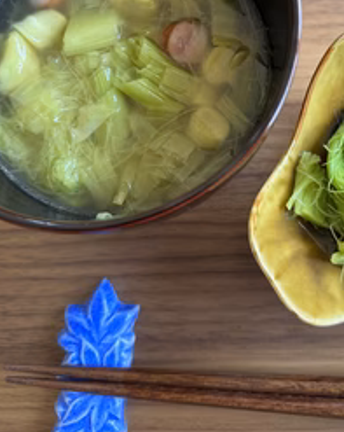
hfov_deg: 38.7
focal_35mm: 38
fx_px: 484
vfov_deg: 46.7
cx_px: 229
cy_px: 122
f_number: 1.78
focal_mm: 6.76
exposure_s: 1/60
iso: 200
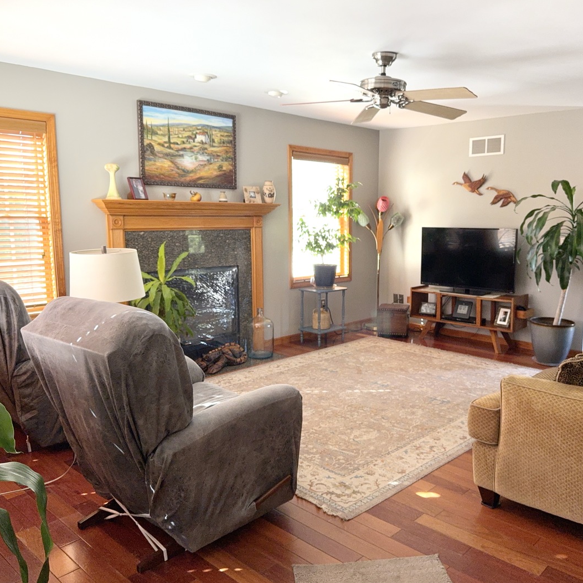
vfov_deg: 55.6
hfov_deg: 55.3
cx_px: 344
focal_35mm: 29
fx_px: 553
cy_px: 293
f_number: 1.78
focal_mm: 6.76
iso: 80
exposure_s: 1/120
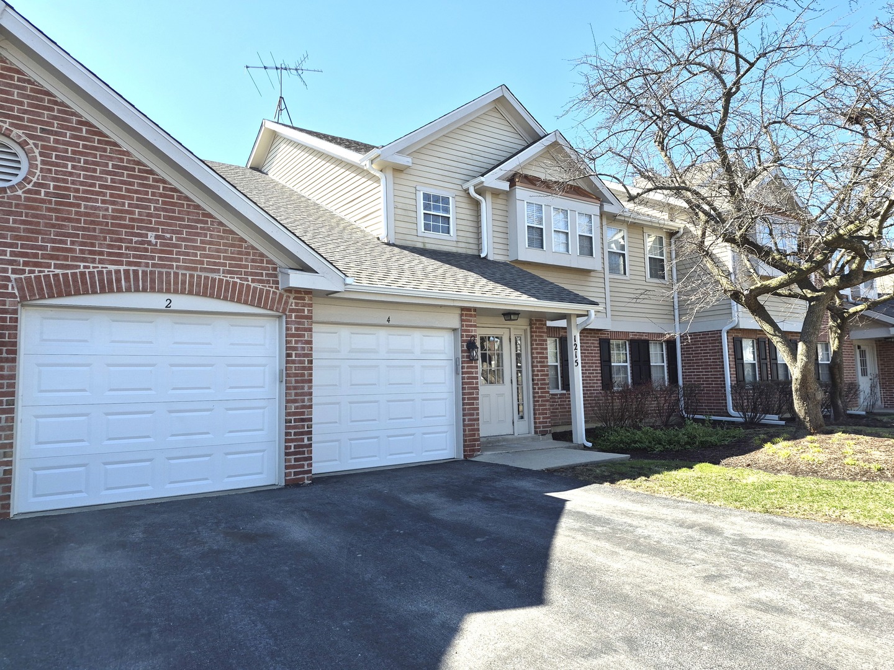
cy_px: 335
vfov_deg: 58.9
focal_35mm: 23
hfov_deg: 73.9
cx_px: 447
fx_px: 594
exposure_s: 1/2632
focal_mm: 5.4
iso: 80
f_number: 1.8
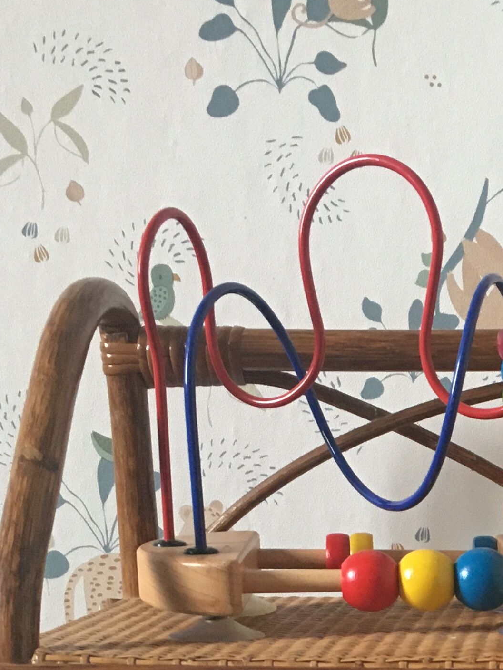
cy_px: 785
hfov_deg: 16.8
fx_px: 1608
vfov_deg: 21.9
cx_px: 644
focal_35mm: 83
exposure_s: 1/33
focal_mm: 4.15
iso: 160
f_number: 2.2
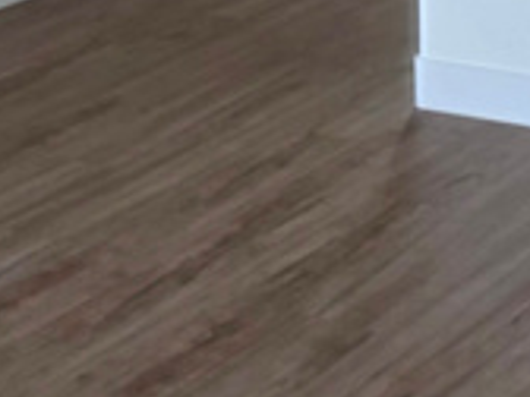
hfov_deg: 14.1
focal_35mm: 140
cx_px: 360
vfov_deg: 10.2
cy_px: -205
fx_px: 2144
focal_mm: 6.3
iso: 125
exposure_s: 1/180
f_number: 1.7
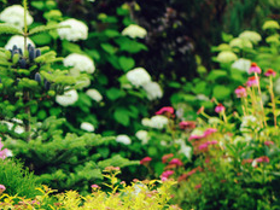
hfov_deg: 5.8
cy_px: 155
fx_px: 2742
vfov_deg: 4.4
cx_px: -135
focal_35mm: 339
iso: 400
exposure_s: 1/250
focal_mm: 105
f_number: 4
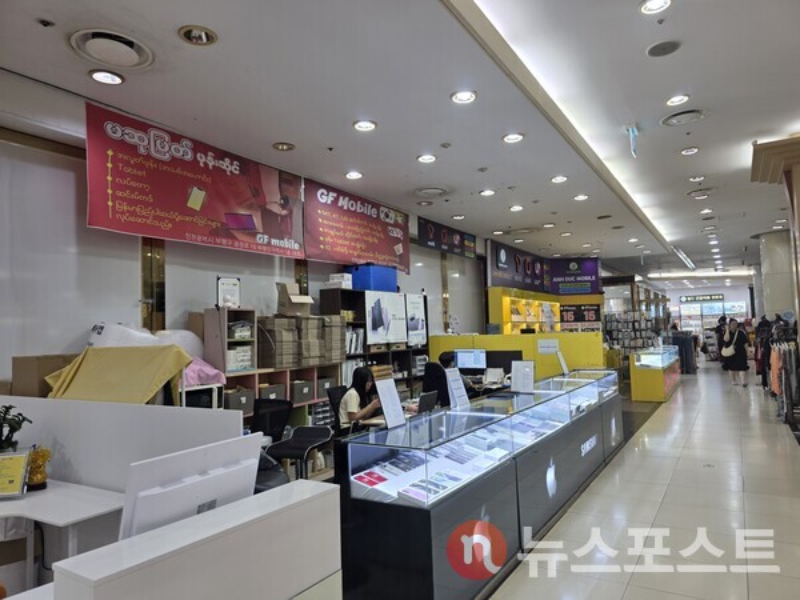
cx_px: 400
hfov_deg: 73.9
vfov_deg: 58.9
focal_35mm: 23
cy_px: 300
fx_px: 532
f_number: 1.7
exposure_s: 1/120
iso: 64
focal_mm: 6.3
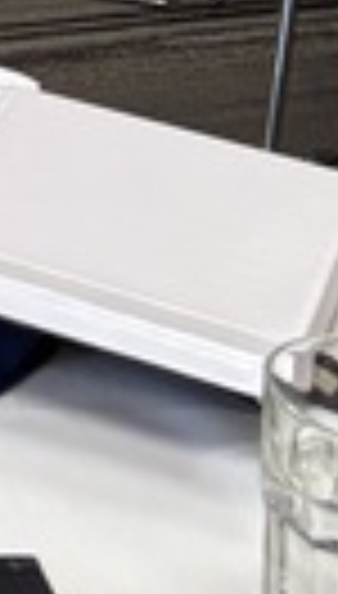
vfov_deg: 9.0
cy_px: -765
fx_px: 3463
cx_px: -1320
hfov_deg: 4.7
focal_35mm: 219
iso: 100
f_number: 1.6
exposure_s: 1/120
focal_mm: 5.96
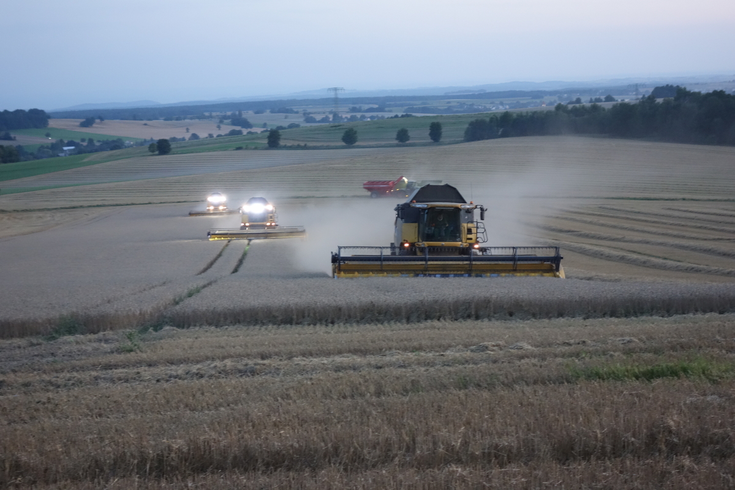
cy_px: 245
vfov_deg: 21.6
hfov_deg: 31.9
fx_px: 1286
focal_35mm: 63
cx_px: 368
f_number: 3.5
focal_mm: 23.27
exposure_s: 1/13
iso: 800
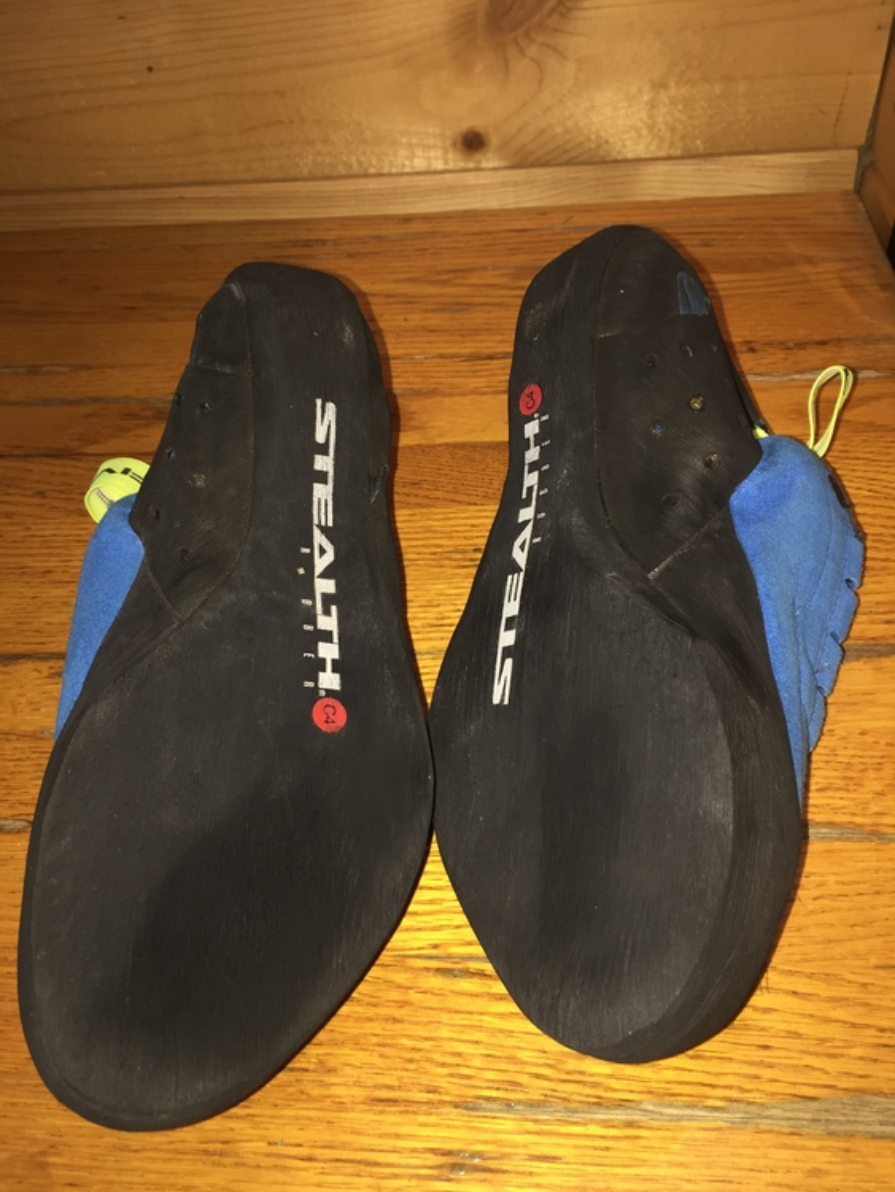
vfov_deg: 61.6
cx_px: 448
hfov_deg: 48.3
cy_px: 596
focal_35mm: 29
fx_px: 999
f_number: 2.2
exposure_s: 1/24
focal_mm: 4.15
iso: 50
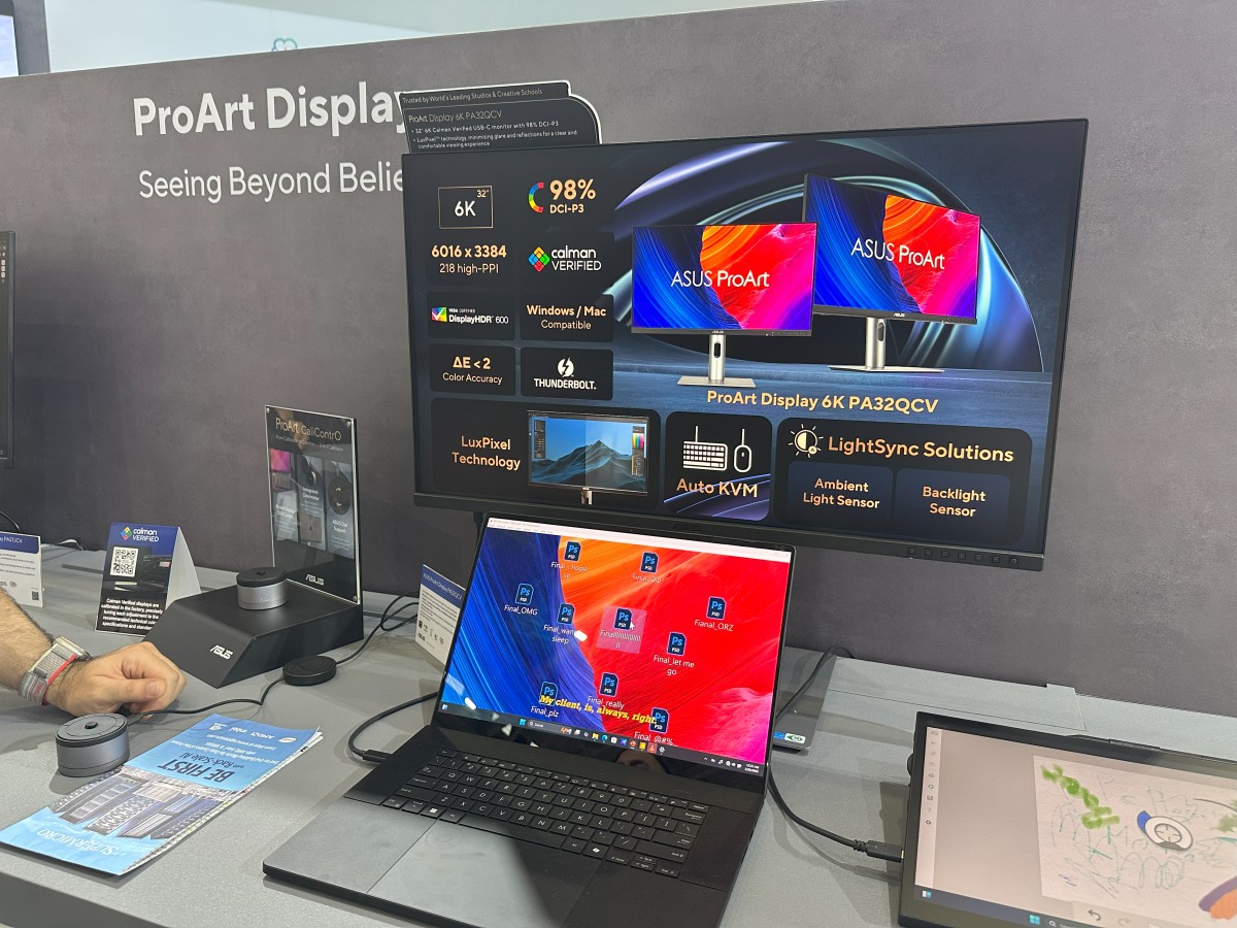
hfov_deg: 71.6
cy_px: 464
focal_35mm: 24
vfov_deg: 56.8
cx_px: 618
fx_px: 858
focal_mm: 6.86
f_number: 1.78
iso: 200
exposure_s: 1/110
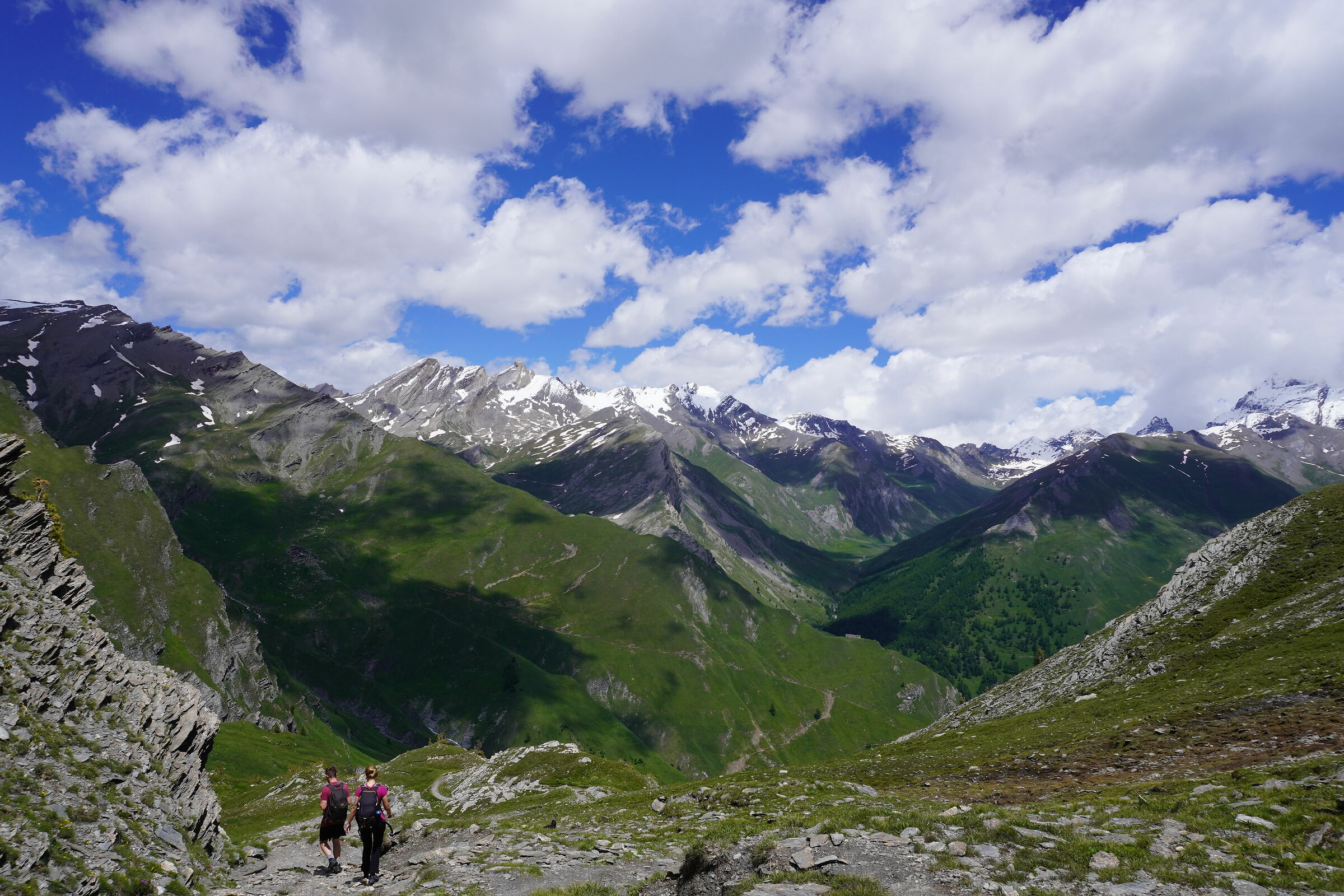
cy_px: 448
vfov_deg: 53.1
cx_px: 672
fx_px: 896
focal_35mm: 24
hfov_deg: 73.7
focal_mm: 16
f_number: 10
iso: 100
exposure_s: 1/320
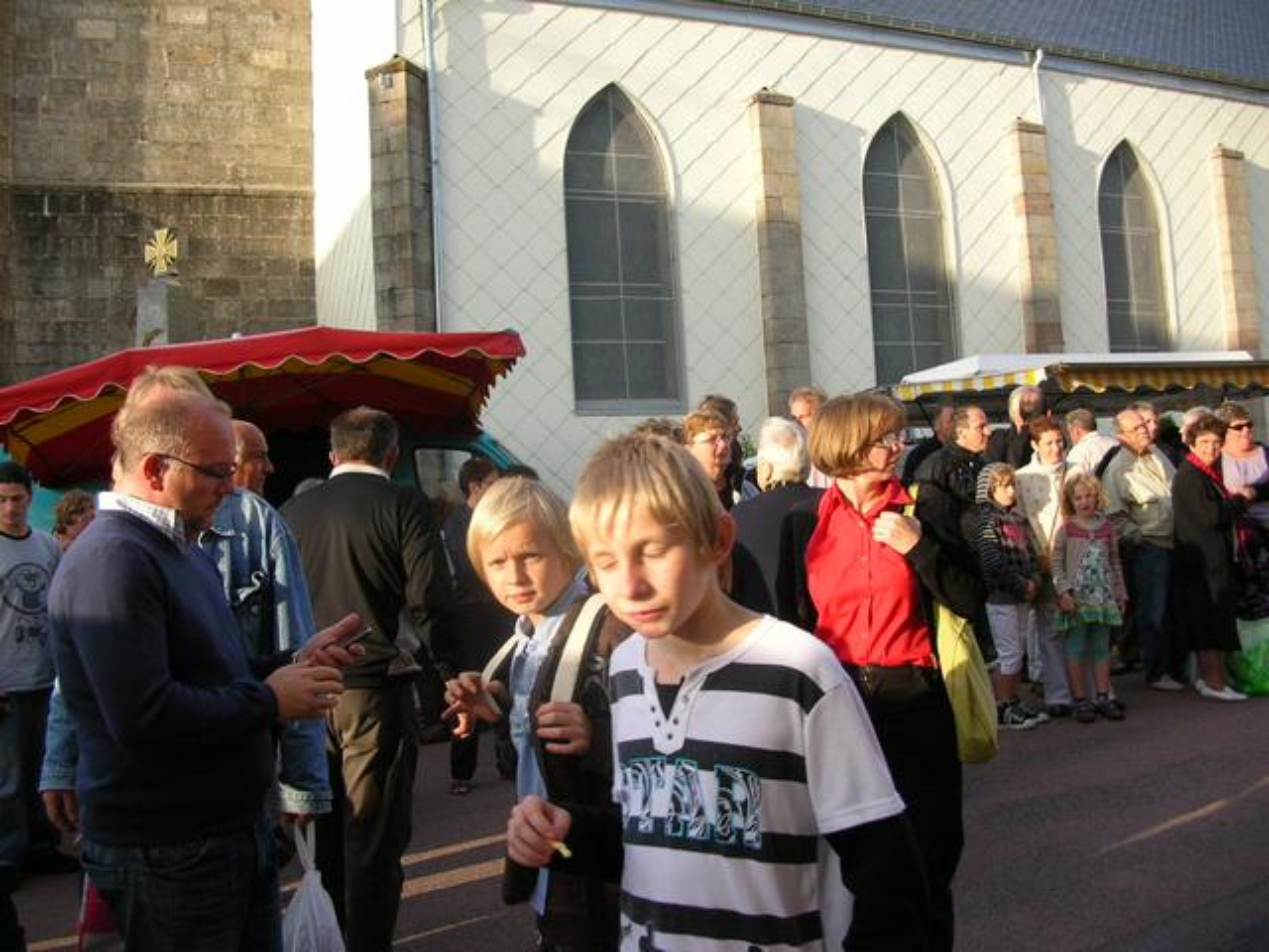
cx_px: 634
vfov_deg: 40.7
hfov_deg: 52.6
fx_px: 1283
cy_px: 476
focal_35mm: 35
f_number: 2.8
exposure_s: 1/196
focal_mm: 5.8
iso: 50
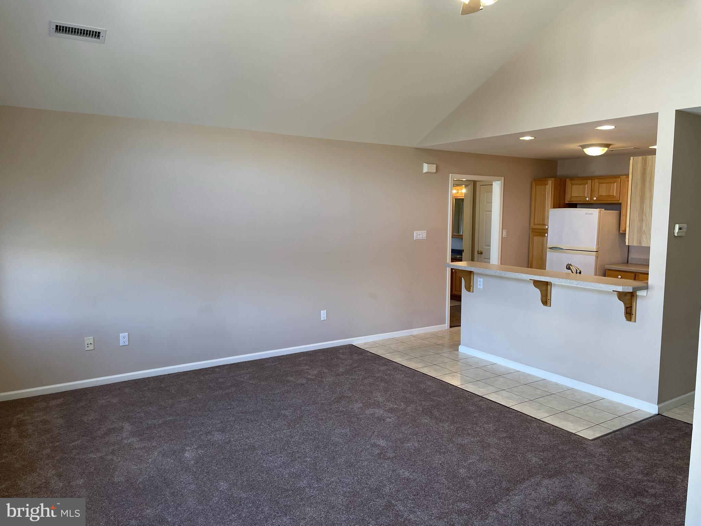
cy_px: 263
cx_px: 350
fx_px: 527
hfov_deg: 67.3
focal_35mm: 26
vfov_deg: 53.1
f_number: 1.6
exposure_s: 1/120
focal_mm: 4.2
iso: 100
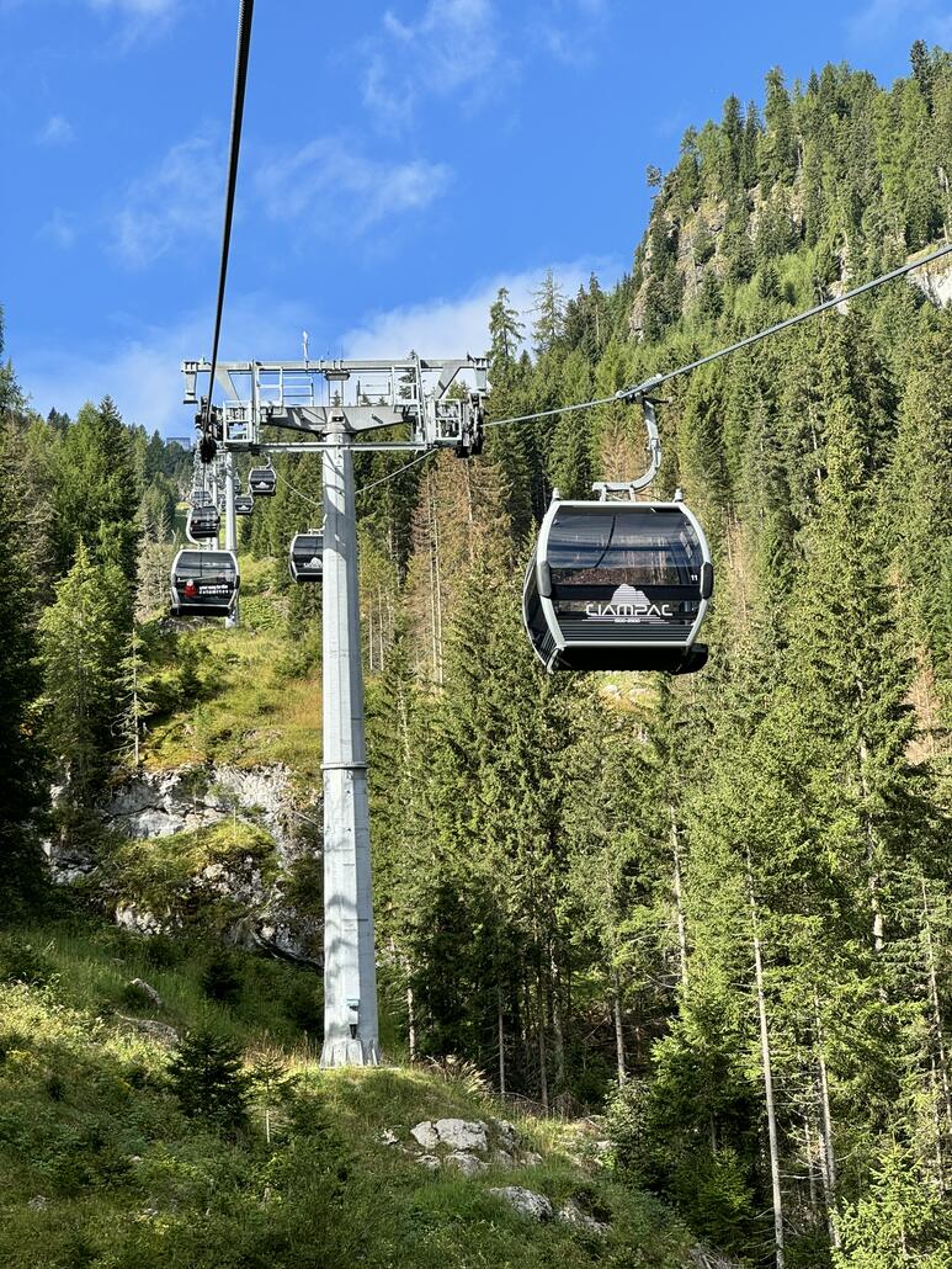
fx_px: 2822
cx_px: 476
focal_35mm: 77
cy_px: 634
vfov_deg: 25.3
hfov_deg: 19.1
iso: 25
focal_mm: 9
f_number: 2.8
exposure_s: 1/287
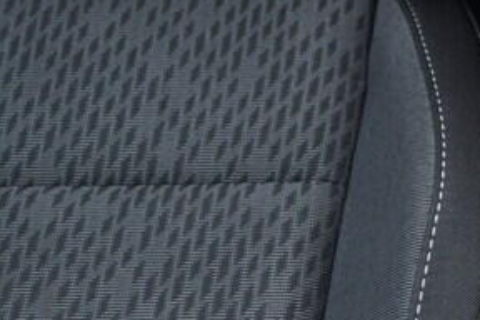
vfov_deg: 10.6
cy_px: -19
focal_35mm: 128
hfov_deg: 14.9
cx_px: 718
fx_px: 1707
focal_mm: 24
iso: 400
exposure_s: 1/40
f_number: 2.8
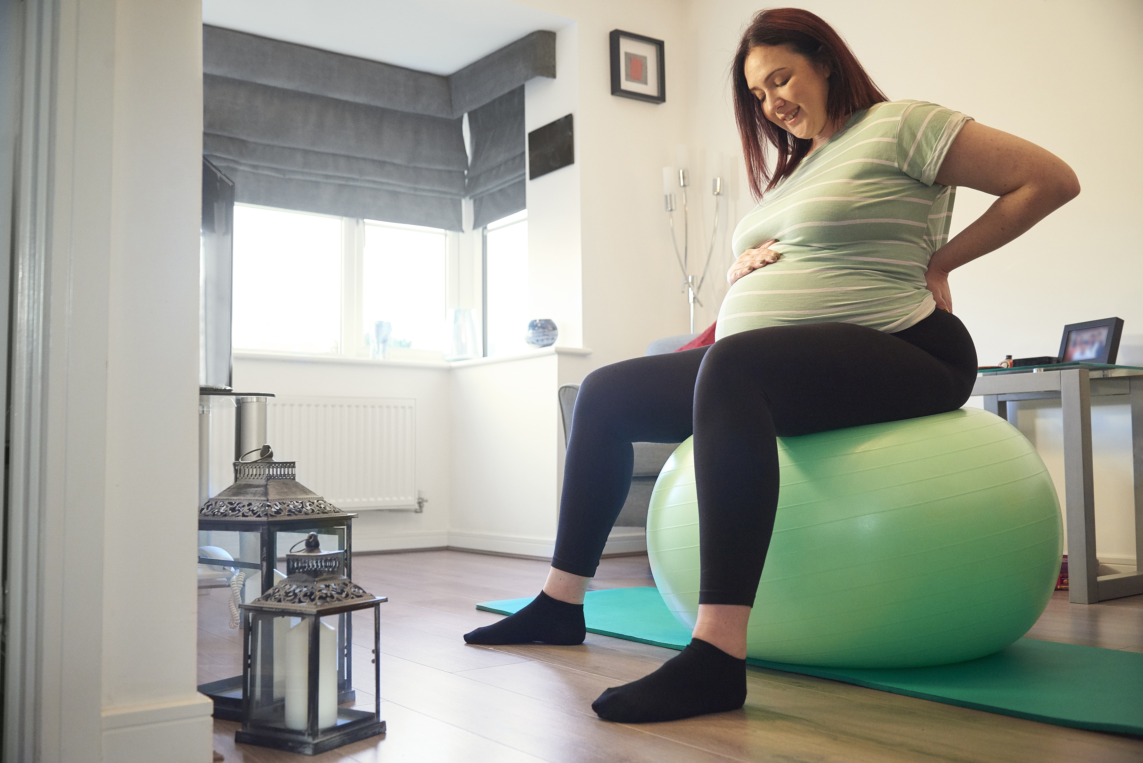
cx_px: 572
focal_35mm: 34
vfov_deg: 38.9
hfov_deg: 55.8
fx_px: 1080
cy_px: 382
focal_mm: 34
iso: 3200
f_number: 4
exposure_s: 1/250
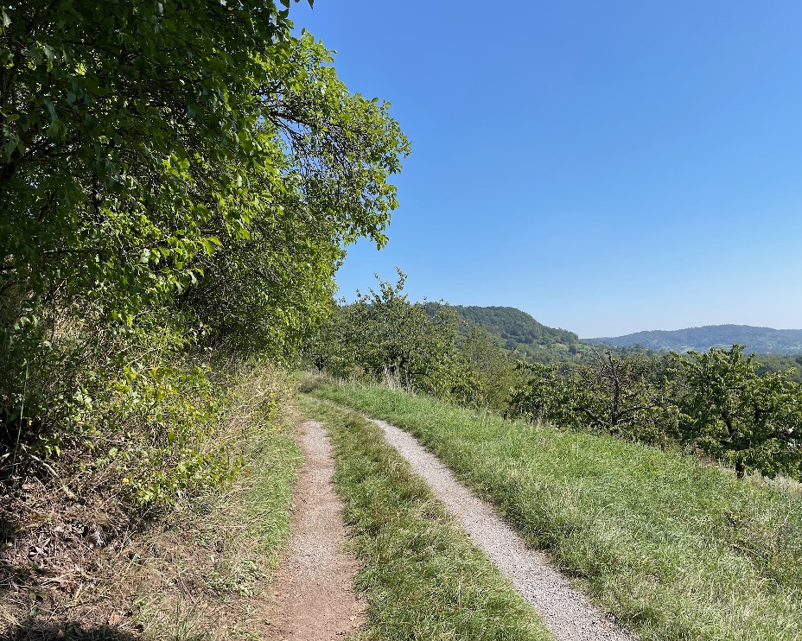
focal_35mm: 28
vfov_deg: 51.5
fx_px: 664
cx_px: 405
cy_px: 314
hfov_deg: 62.2
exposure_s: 1/2747
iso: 32
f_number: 1.6
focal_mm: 4.2
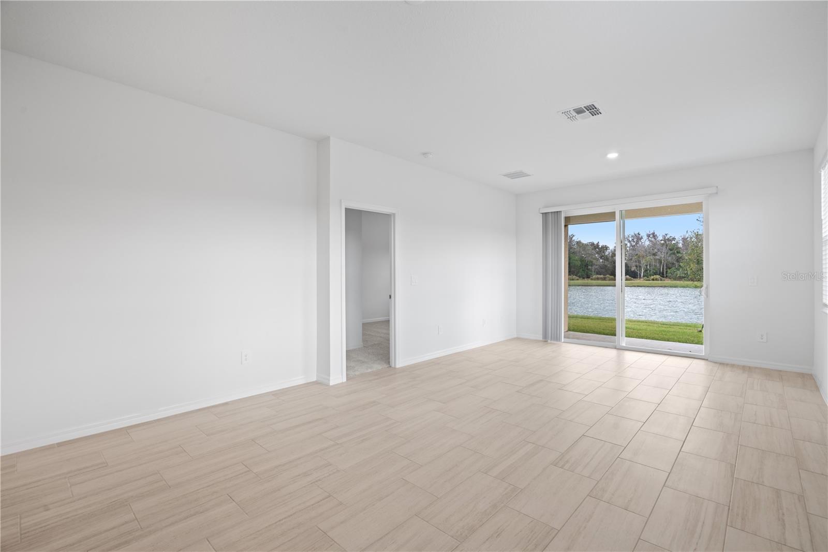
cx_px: 414
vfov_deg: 73.7
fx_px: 368
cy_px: 276
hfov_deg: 96.7
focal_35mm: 16
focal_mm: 16
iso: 320
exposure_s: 1/4
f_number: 9
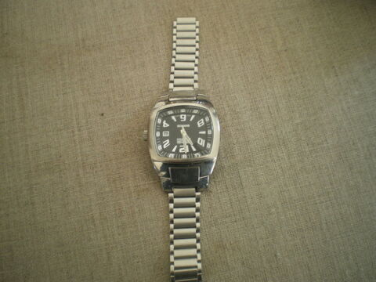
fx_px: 391
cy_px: 141
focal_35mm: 36
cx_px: 188
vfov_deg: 39.7
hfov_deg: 51.4
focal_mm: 6.3
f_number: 3.1
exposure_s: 1/50
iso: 200
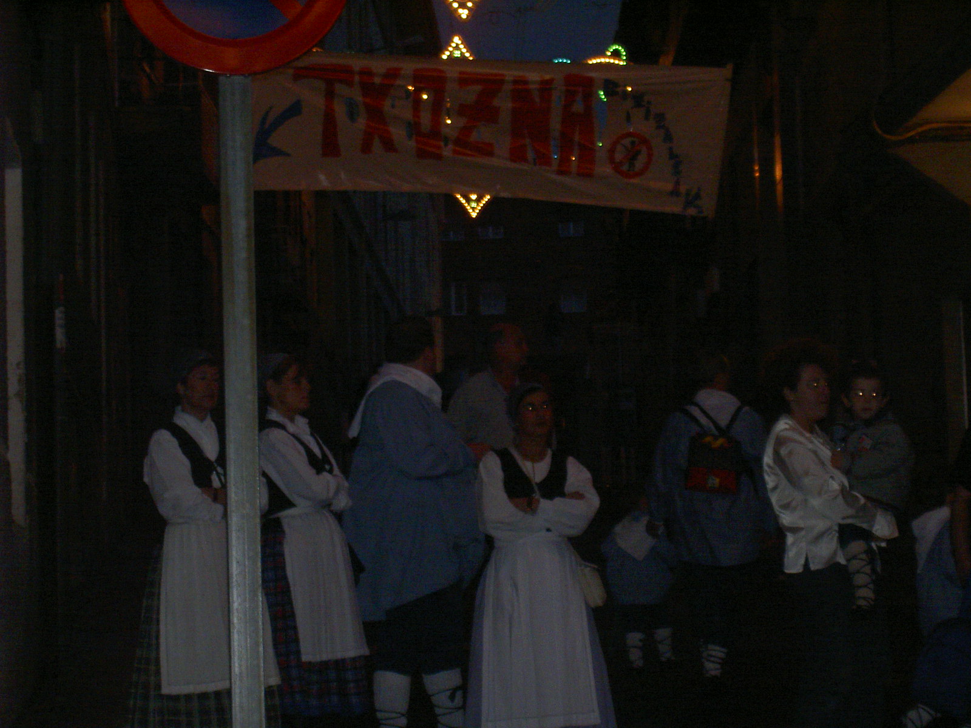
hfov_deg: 17.0
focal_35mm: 116
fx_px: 3254
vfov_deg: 12.8
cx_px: 486
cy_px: 364
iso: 100
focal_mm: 24
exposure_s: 1/89.3
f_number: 4.9
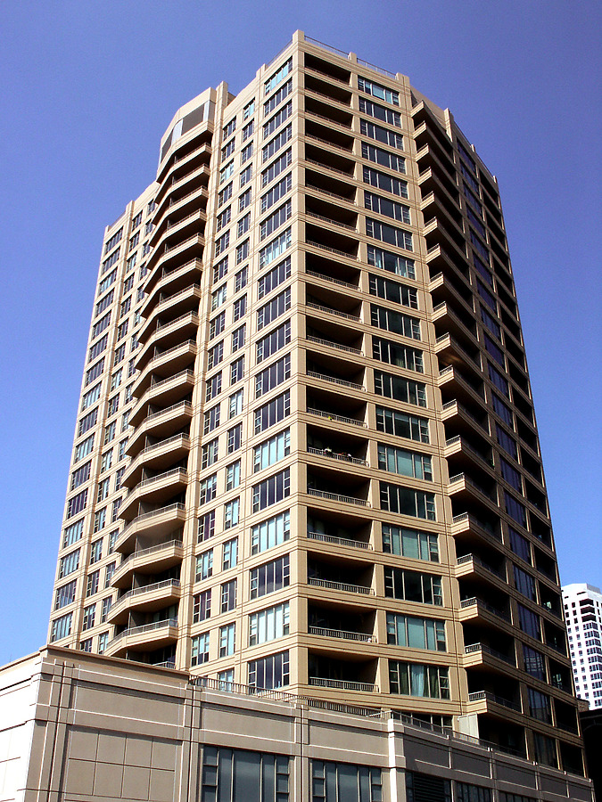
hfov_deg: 40.7
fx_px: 812
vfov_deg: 52.6
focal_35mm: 35
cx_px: 301
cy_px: 401
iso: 64
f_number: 6.7
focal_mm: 7.19
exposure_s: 1/350
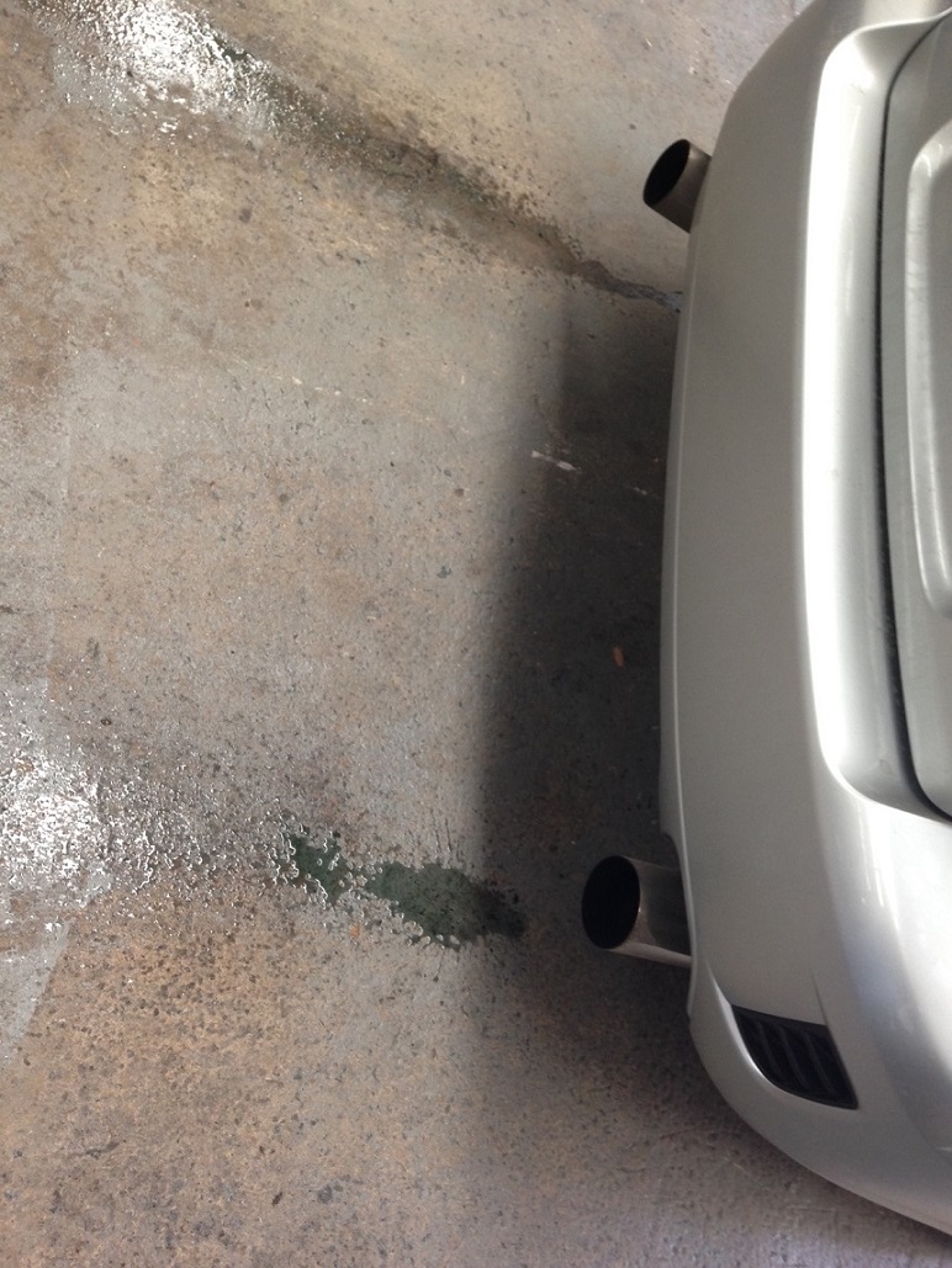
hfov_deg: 43.0
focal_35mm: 33
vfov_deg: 55.3
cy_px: 634
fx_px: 1210
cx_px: 476
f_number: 2.4
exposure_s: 1/20
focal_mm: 4.12
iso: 100
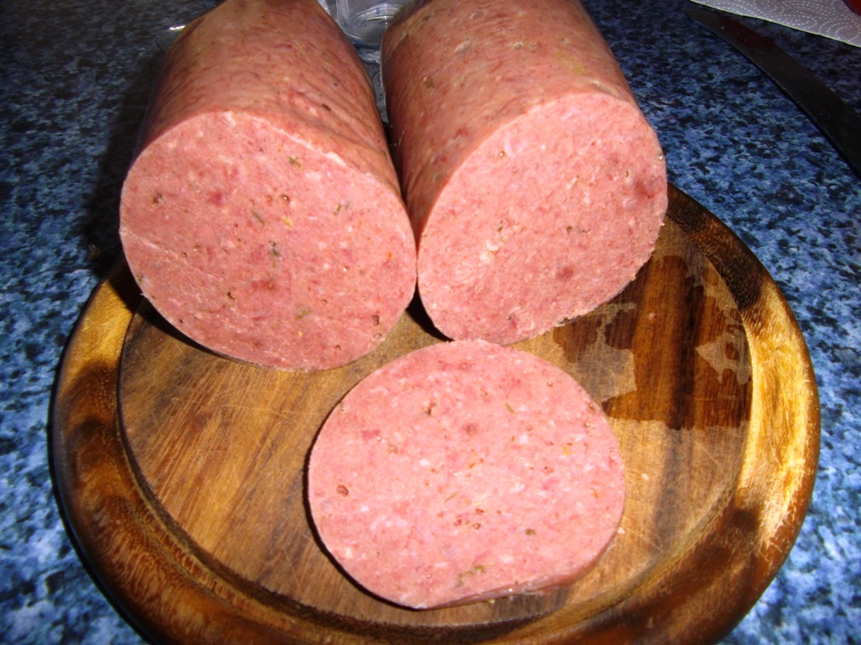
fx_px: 672
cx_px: 430
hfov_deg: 65.3
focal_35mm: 27
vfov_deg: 51.4
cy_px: 322
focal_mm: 4.9
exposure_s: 1/50
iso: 100
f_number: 3.2
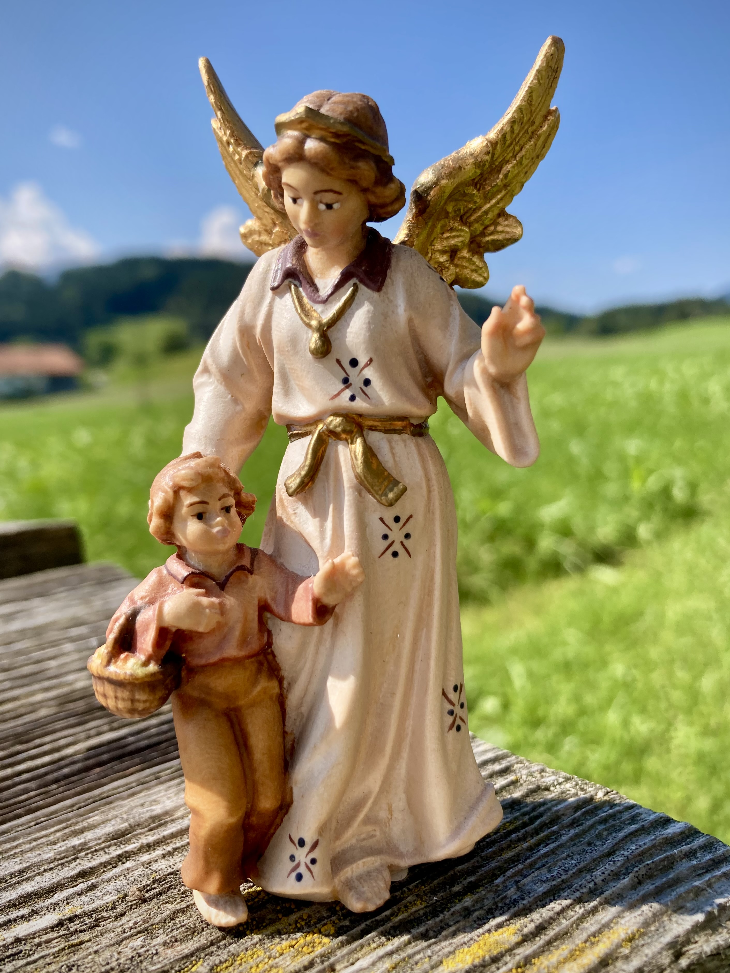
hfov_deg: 46.8
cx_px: 354
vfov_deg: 59.9
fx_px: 844
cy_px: 463
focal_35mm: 30
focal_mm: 3.99
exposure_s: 1/1453
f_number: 1.8
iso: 20
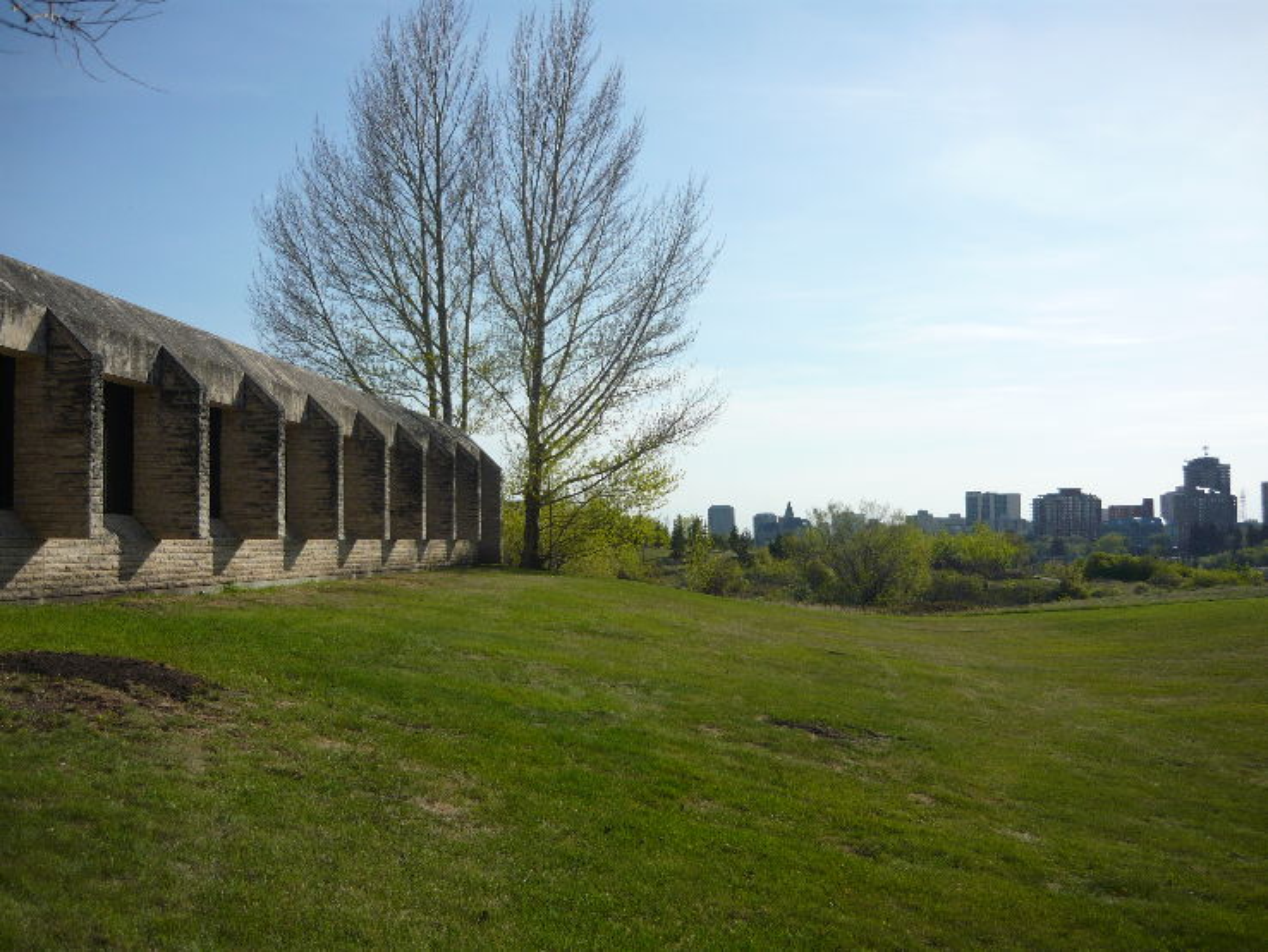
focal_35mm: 33
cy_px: 476
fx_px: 1209
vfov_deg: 43.0
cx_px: 634
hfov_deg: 55.3
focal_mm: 5.5
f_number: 8
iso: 100
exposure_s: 1/320
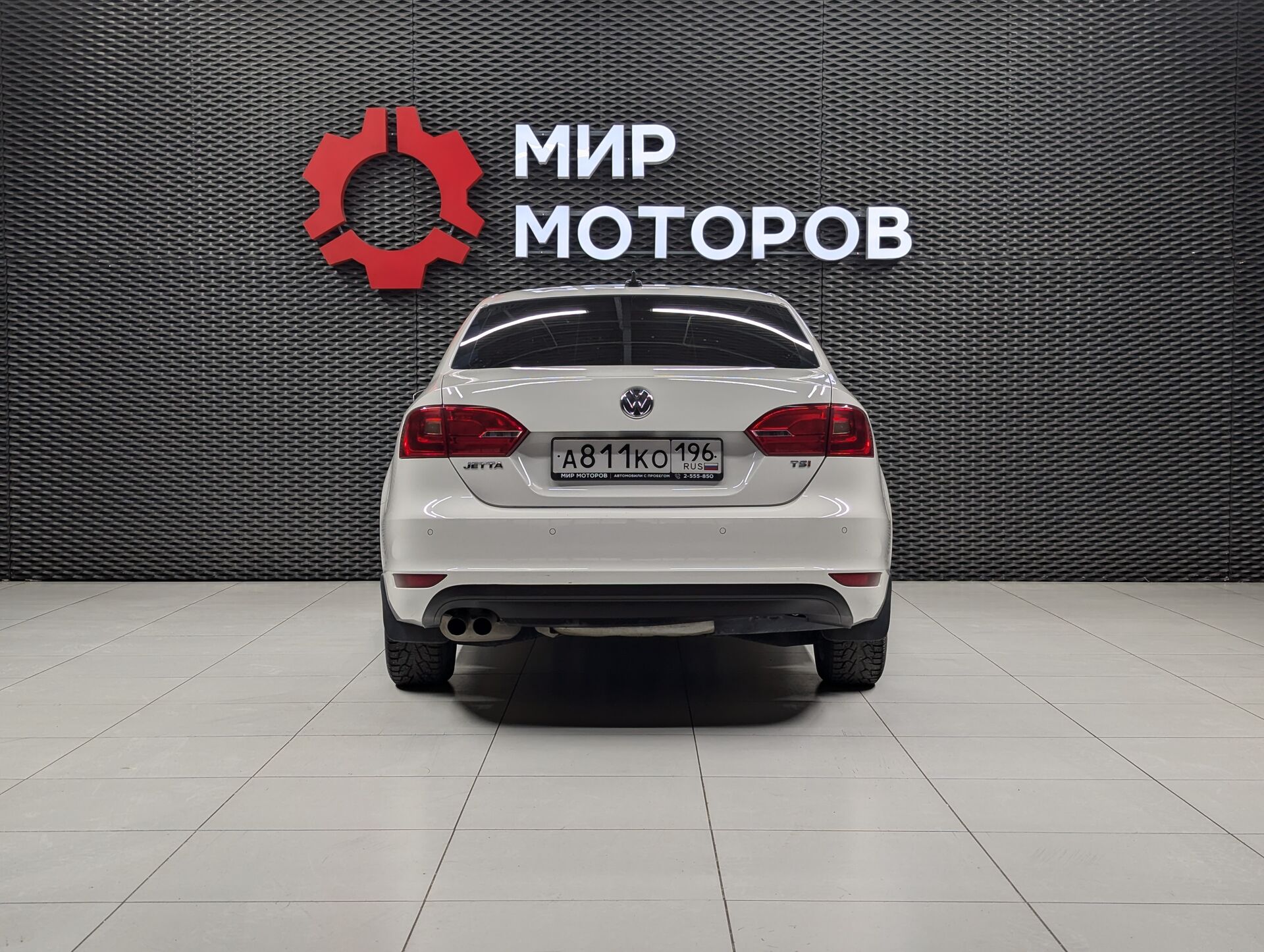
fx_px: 1755
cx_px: 632
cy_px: 476
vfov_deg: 30.3
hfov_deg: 39.6
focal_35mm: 48
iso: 42
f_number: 1.85
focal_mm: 6.81
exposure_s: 1/96.1
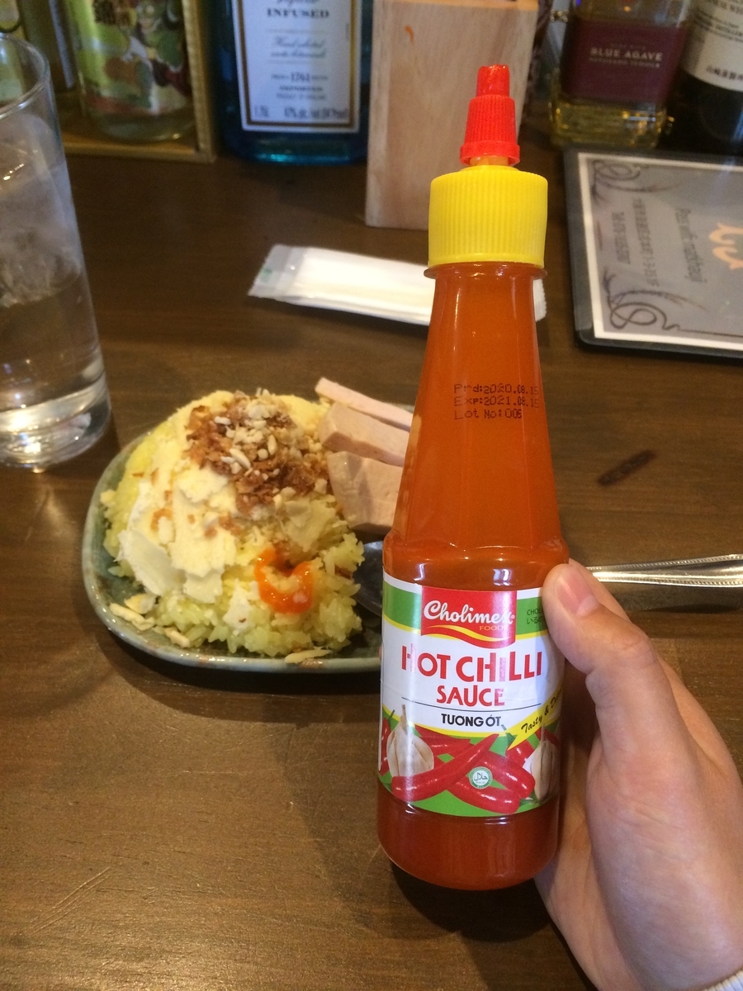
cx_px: 372
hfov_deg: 48.2
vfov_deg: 61.7
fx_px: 830
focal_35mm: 29
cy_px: 496
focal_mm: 4.15
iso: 200
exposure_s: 1/30
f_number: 2.2
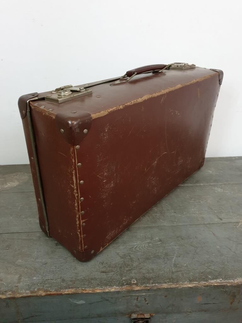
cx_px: 121
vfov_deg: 67.3
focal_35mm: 26
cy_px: 162
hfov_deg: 53.1
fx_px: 242
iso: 320
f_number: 1.5
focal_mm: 4.3
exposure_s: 1/50
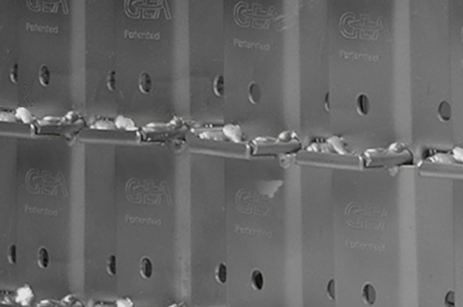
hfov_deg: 2.2
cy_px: 539
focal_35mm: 945
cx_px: 1183
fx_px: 12141
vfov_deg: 1.5
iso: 800
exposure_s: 1/60
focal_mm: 180
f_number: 2.8
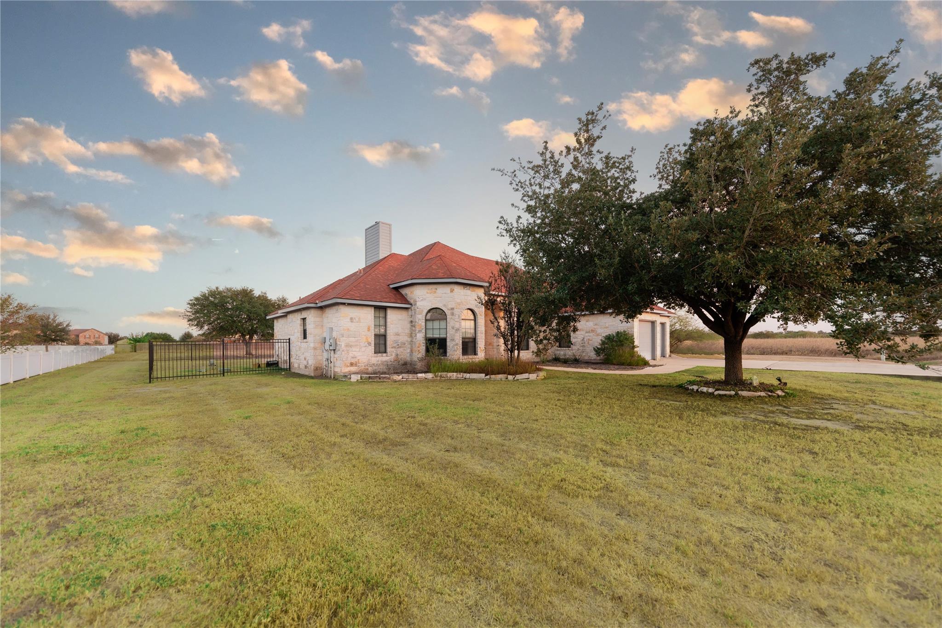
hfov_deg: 112.6
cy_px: 314
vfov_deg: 90.0
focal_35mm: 12
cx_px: 471
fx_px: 314
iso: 320
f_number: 4
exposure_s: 1/160
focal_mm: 12
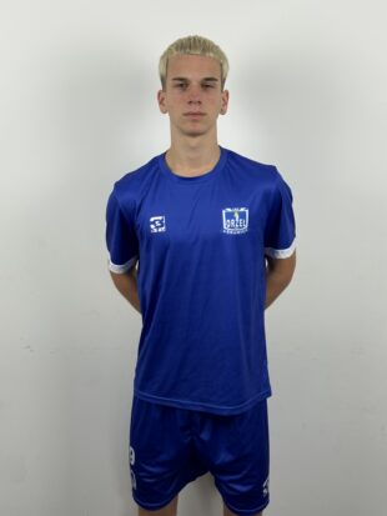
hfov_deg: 30.3
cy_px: 258
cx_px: 194
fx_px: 715
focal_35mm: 48
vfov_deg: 39.6
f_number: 1.78
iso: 64
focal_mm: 6.76
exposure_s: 1/100
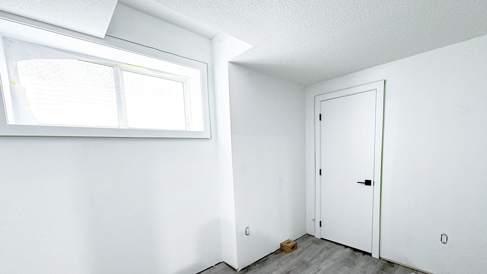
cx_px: 254
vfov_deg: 66.0
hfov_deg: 99.3
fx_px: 207
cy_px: 173
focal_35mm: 16
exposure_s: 1/60
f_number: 2.2
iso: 500
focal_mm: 2.22
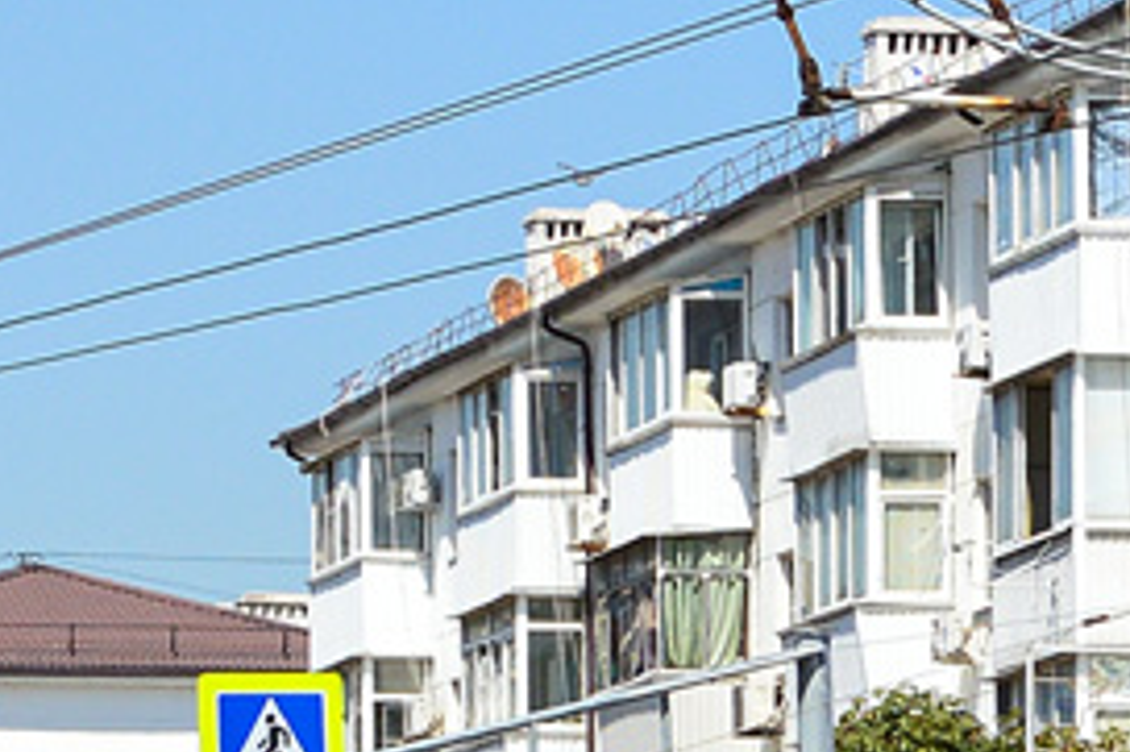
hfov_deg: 6.2
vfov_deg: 4.1
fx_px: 10383
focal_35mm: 331
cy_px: 1043
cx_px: 569
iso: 200
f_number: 7.1
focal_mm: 40
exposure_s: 1/800
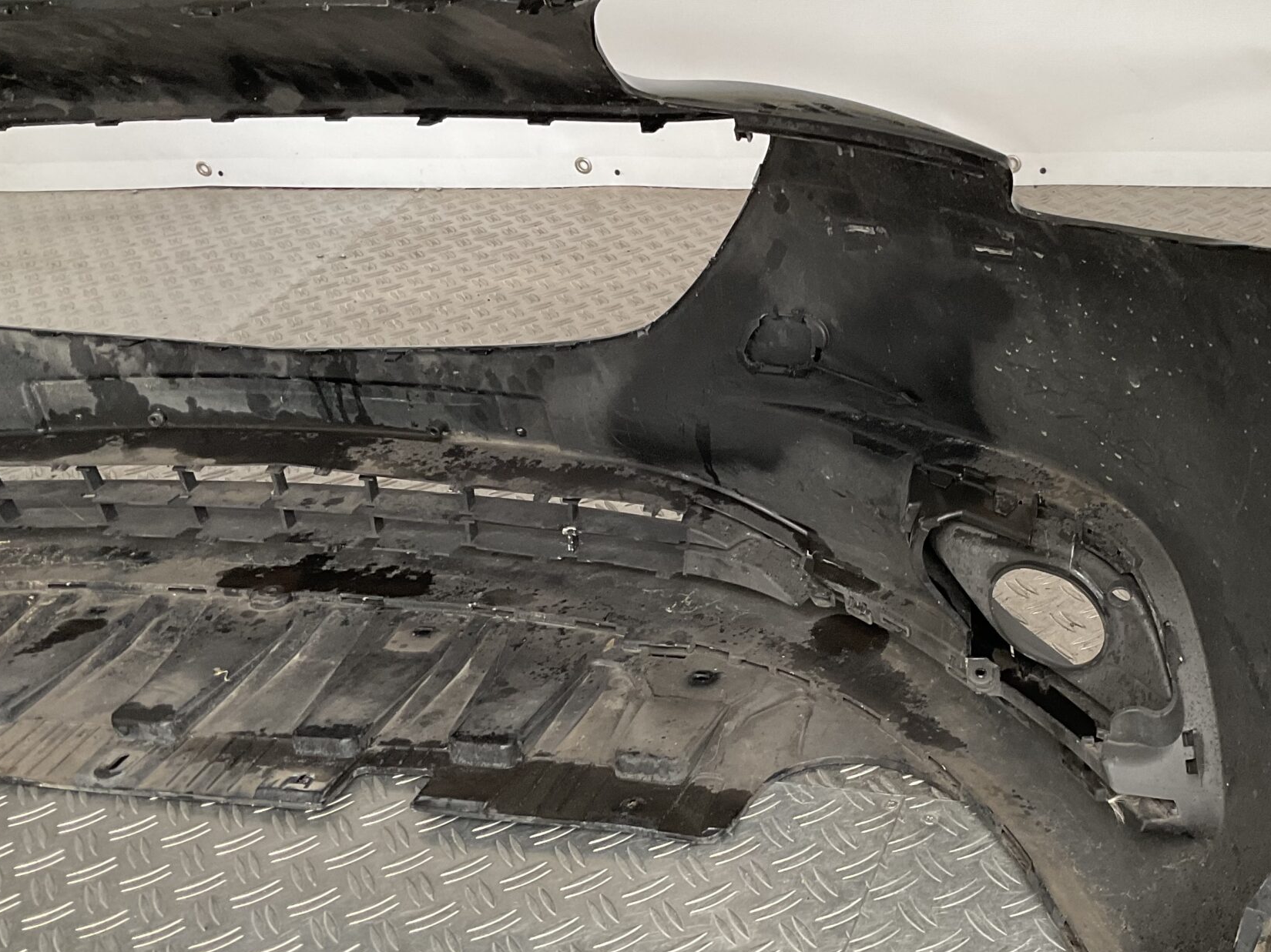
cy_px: 542
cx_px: 877
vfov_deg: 32.1
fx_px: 1652
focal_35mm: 45
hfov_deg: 41.4
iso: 64
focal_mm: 3
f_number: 1.8
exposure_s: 1/50
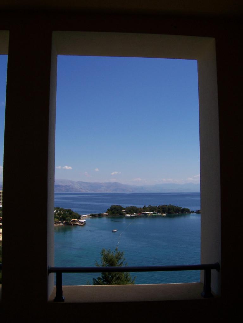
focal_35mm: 36
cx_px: 122
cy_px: 162
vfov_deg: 51.4
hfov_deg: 39.7
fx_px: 337
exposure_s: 1/750
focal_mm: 6
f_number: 4.8
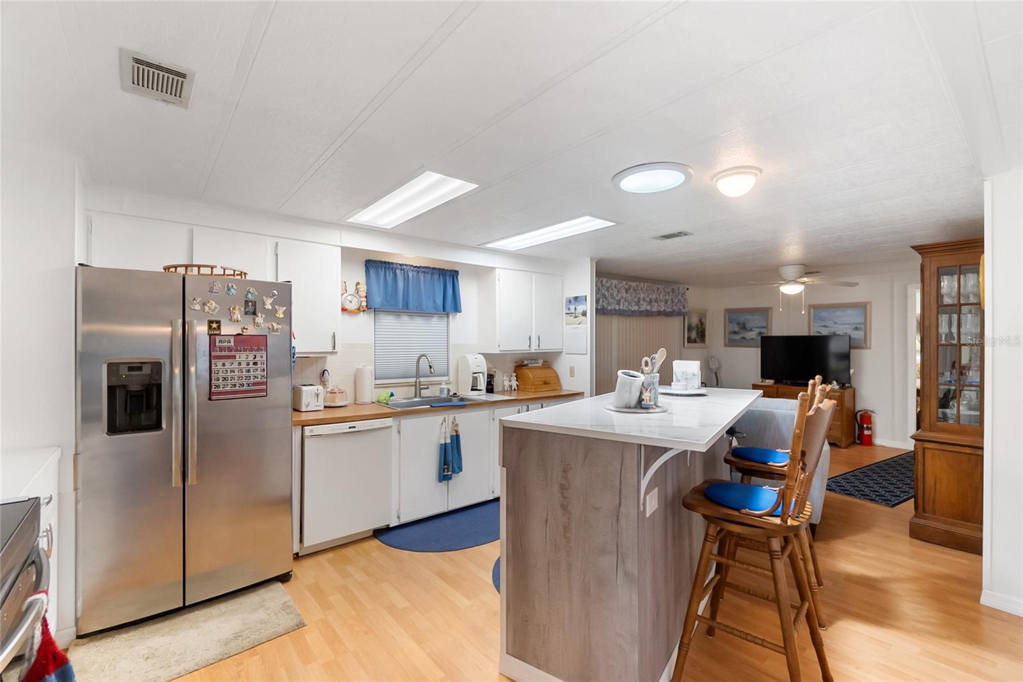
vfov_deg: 77.3
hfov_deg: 100.4
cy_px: 341
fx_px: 426
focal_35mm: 15
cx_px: 512
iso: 1600
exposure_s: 1/125
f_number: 4
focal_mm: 10
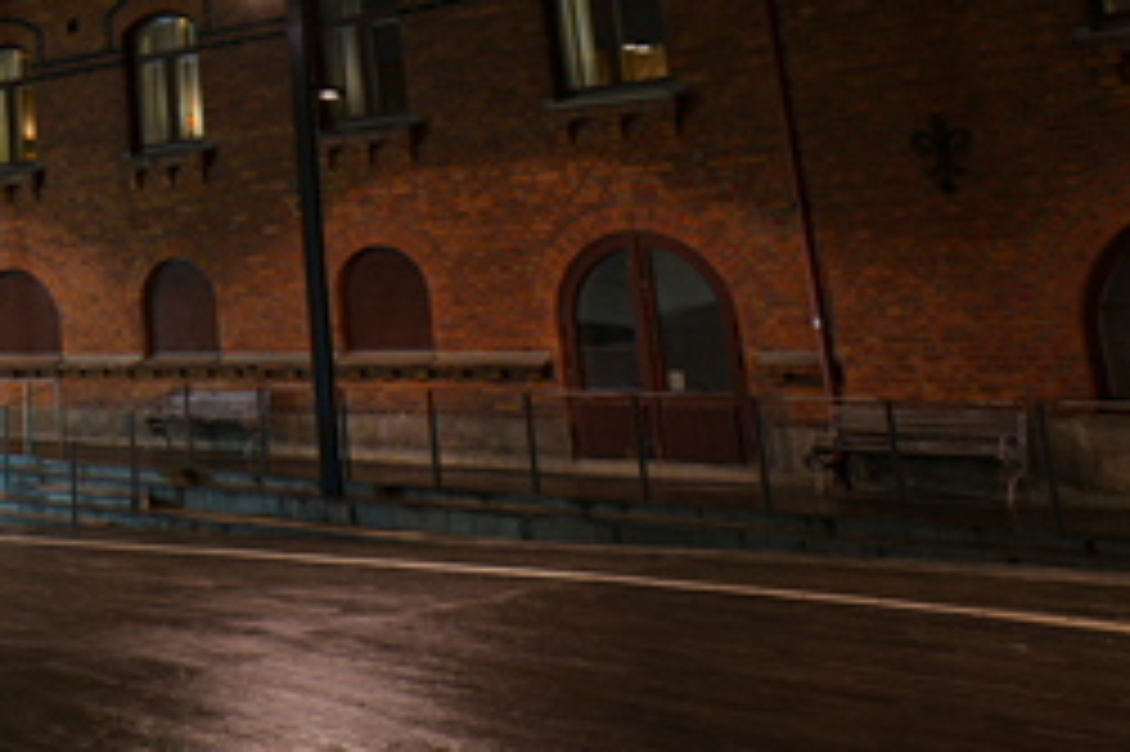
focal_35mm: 51
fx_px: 1600
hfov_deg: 31.1
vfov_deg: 24.5
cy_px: -97
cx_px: -306
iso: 100
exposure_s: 8
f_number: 10
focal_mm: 20
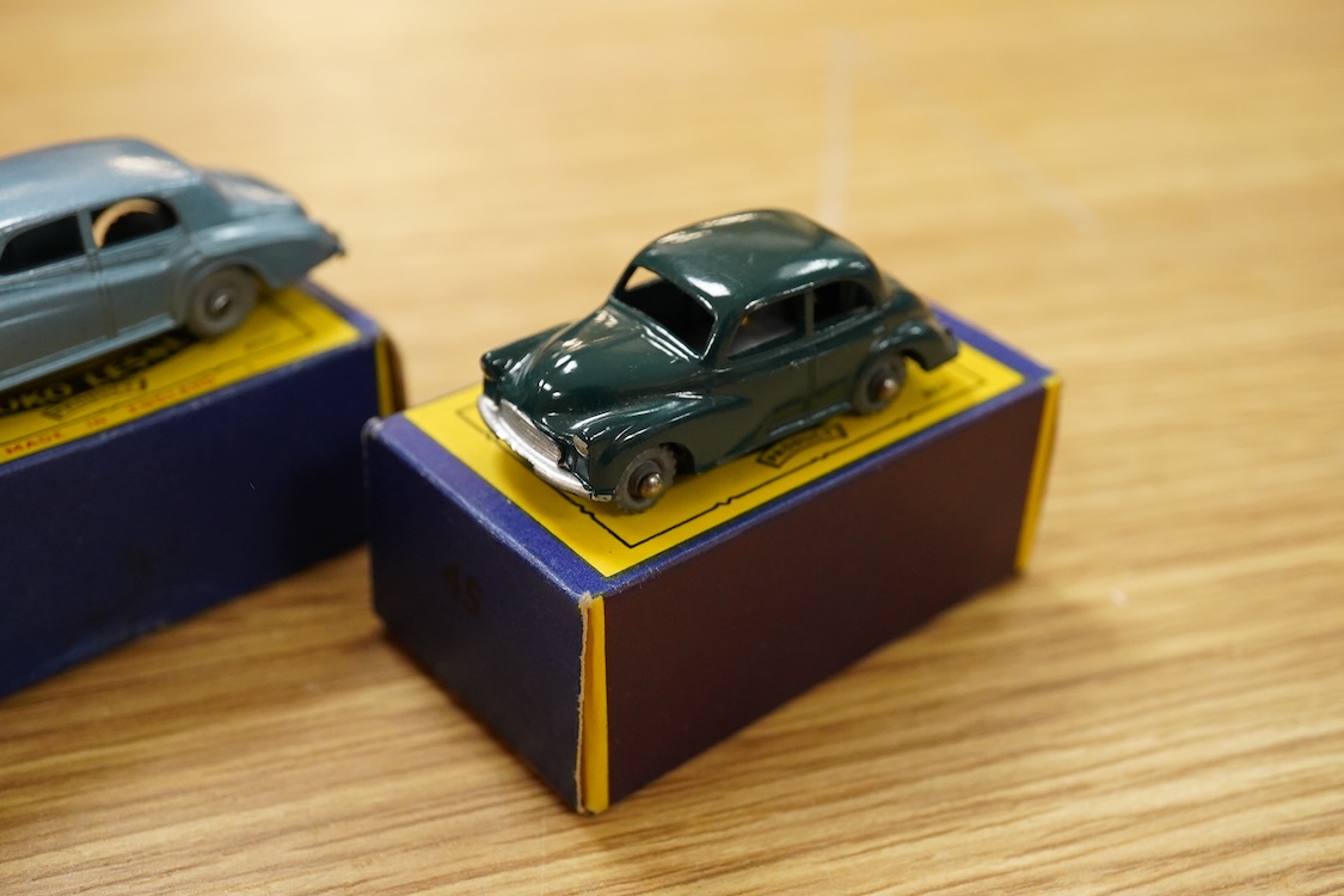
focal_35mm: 45
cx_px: 672
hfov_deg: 43.6
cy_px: 448
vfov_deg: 29.9
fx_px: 1680
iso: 2500
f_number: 8
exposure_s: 1/160
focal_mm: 30
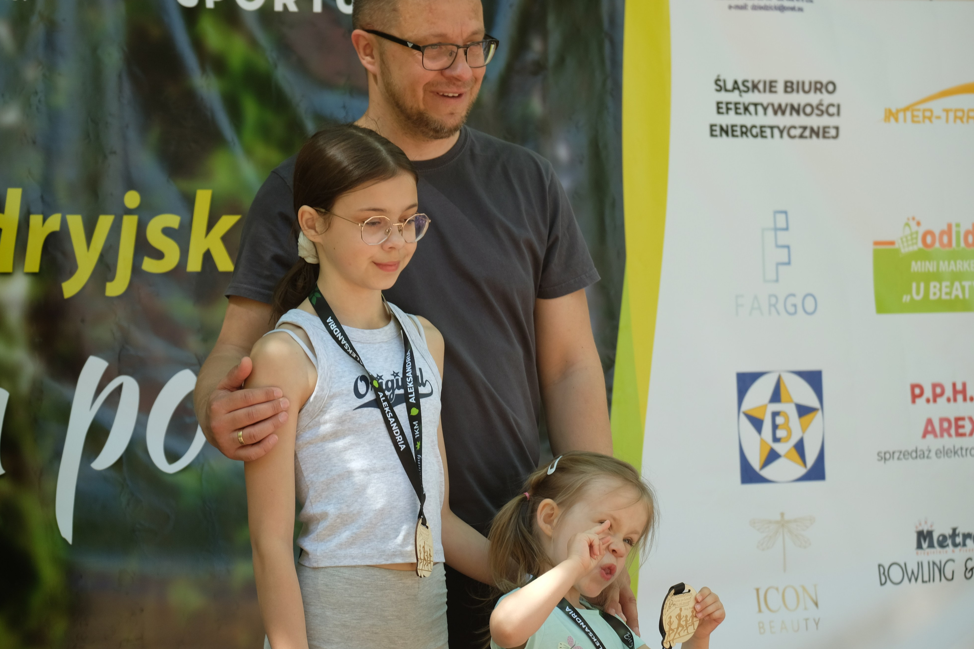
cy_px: 336
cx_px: 492
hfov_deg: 13.2
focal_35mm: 156
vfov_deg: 8.8
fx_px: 4220
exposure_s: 1/160
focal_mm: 100
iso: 200
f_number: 4.5
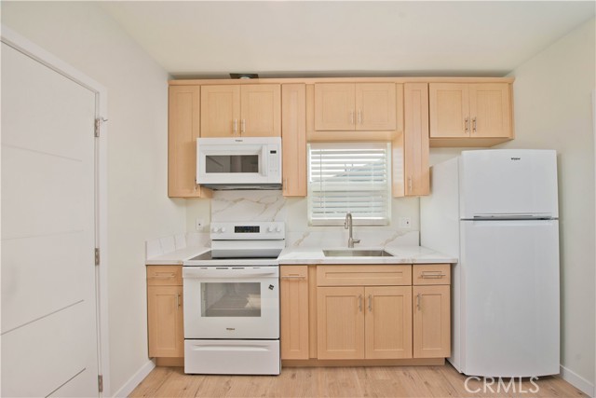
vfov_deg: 81.2
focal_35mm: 14
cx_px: 298
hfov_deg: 104.2
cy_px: 199
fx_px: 232
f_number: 5.6
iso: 400
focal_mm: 14
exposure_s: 1/640
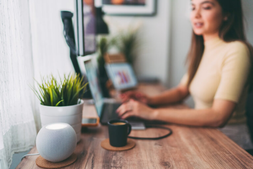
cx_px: 126
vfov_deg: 37.9
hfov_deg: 54.4
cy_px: 84
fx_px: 246
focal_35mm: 35
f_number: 1.4
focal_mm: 35
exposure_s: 1/200
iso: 400
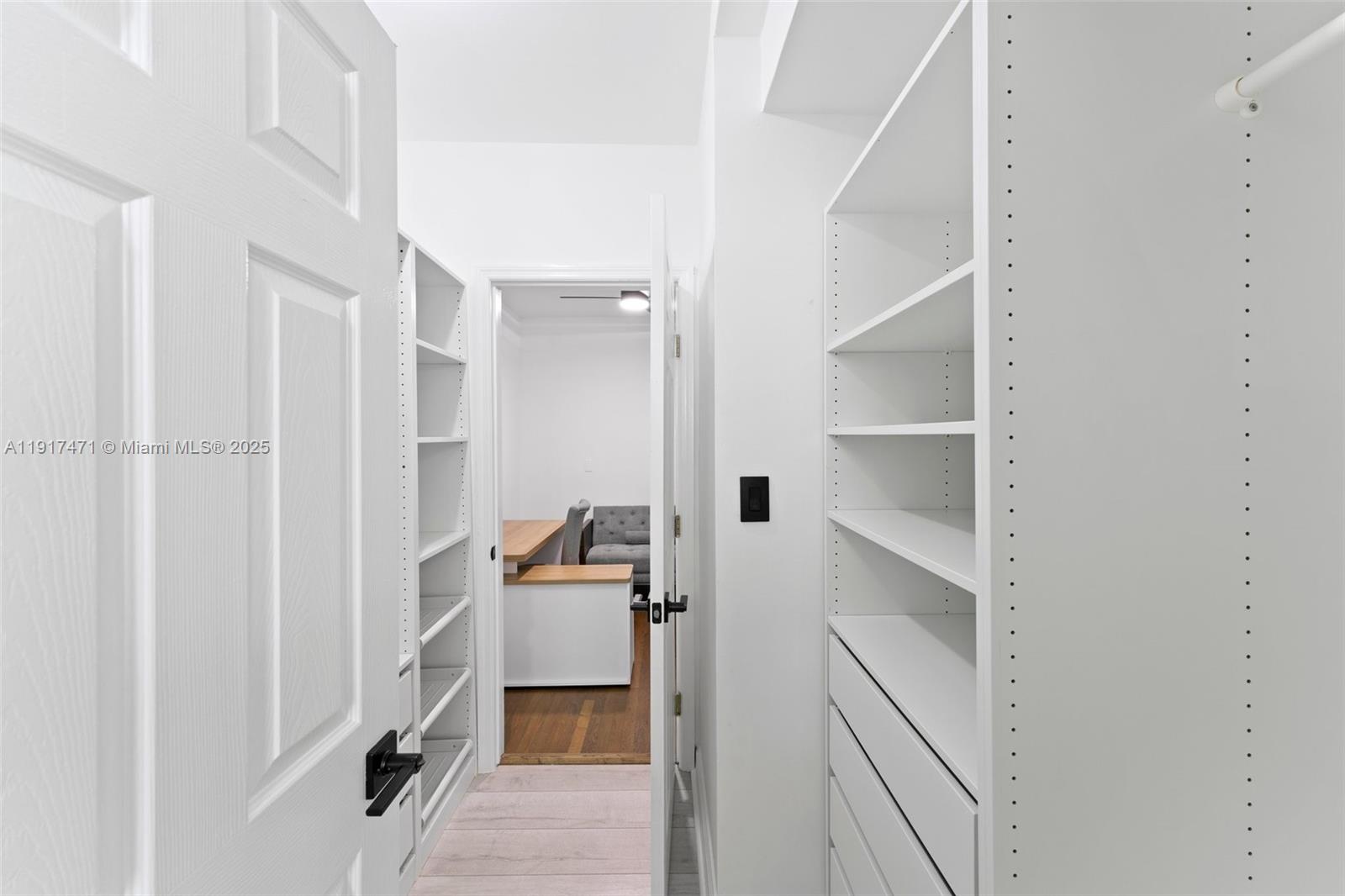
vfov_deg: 81.2
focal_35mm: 14
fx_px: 523
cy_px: 448
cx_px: 672
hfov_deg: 104.3
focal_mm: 14
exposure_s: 1/1.25
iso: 200
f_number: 8
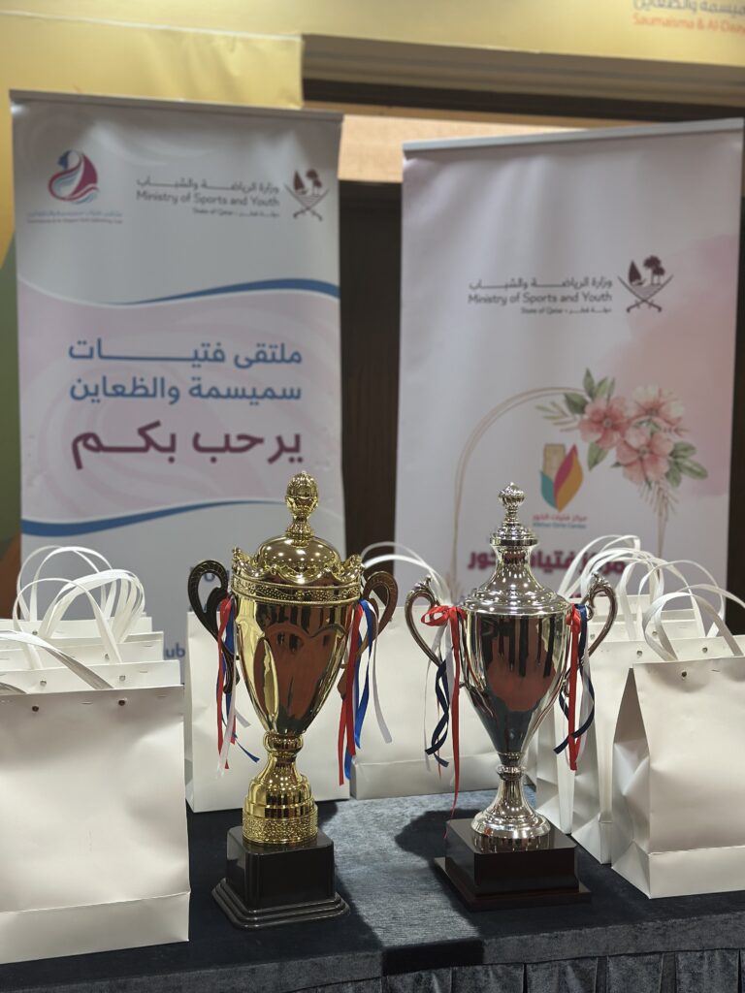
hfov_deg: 30.3
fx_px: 1377
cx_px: 372
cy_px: 496
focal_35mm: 48
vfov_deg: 39.7
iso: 125
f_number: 1.78
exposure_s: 1/50
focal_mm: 6.86
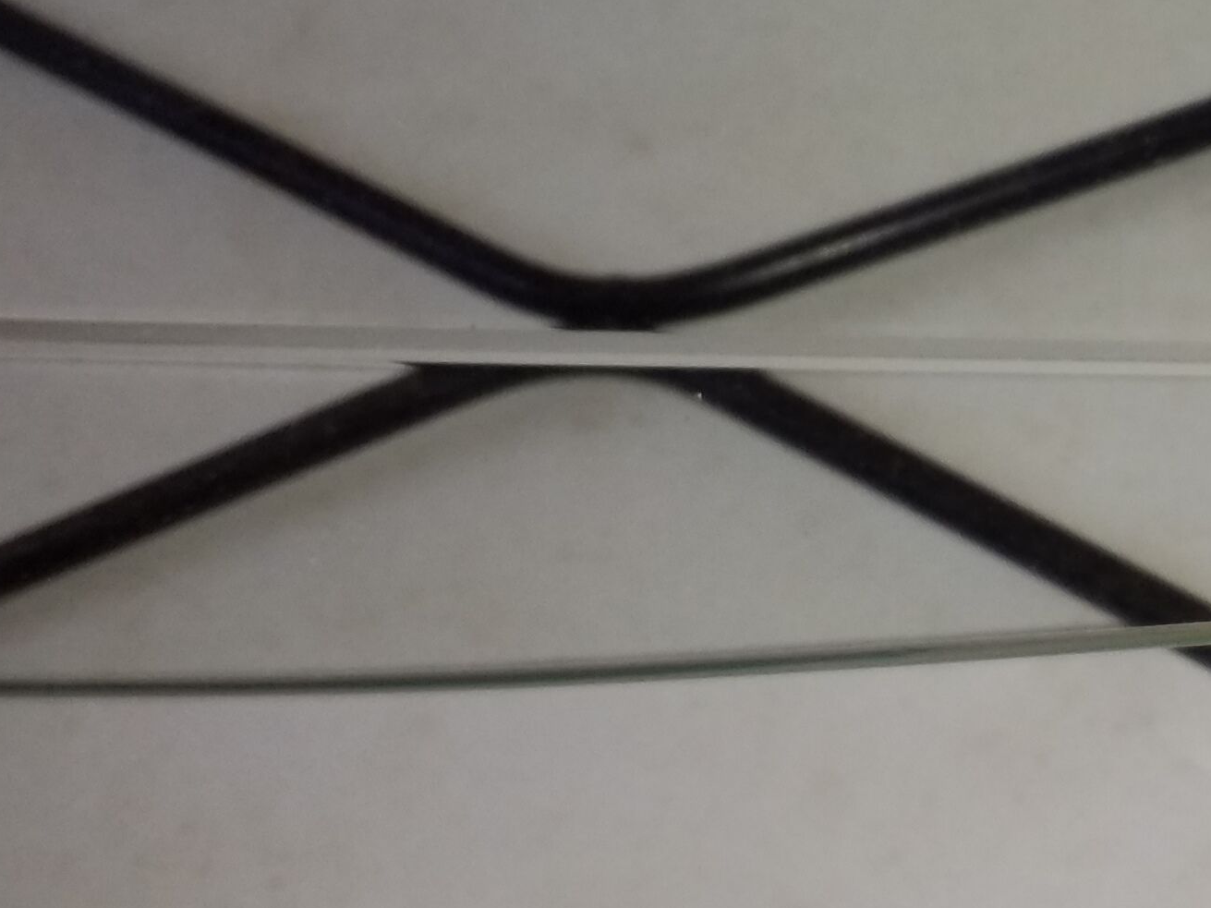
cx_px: 1599
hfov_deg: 20.8
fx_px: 2973
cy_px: 186
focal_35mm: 85
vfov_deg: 17.2
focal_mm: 3.6
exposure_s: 1/50
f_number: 1.9
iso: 64
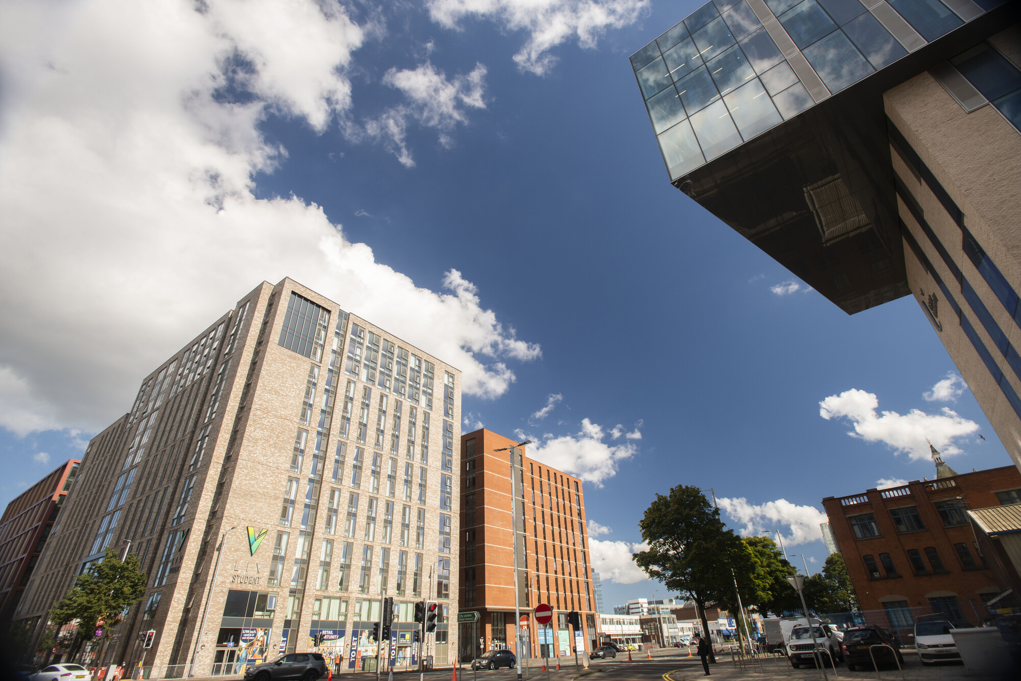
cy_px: 340
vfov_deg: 70.4
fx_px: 482
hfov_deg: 93.3
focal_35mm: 17
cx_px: 510
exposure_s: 1/200
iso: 160
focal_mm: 17
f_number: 7.1
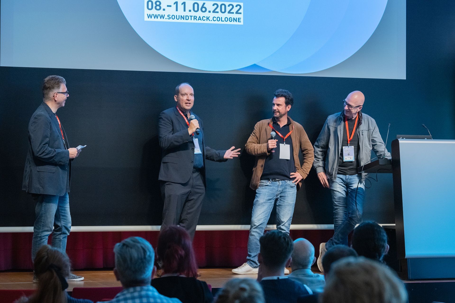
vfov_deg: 14.0
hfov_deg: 20.8
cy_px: 152
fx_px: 1239
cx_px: 228
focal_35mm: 98
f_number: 5
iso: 2500
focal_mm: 98
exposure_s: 1/125
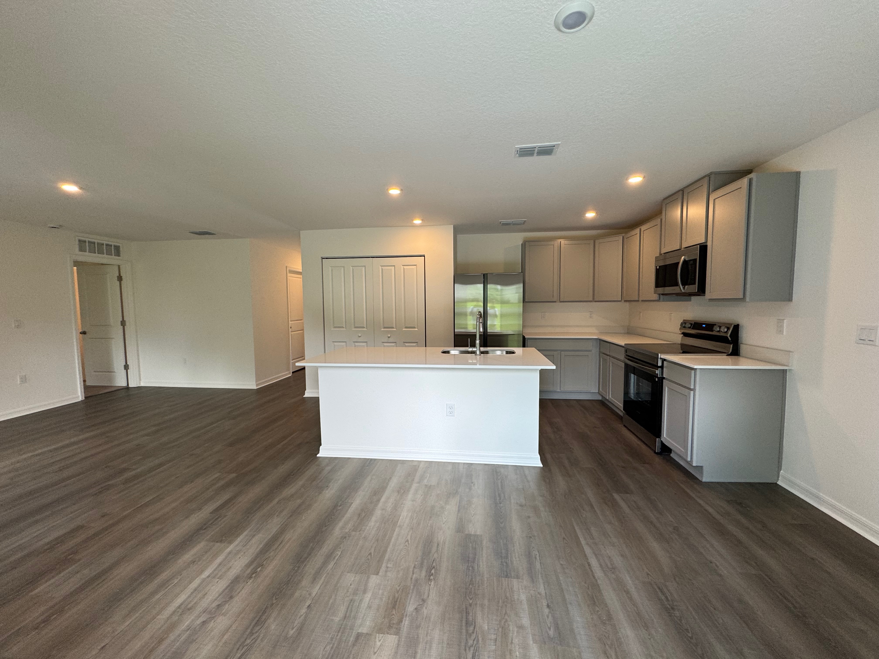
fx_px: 356
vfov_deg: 85.7
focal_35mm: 14
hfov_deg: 102.1
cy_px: 330
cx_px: 440
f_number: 2.2
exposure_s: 1/120
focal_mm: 2.22
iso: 80
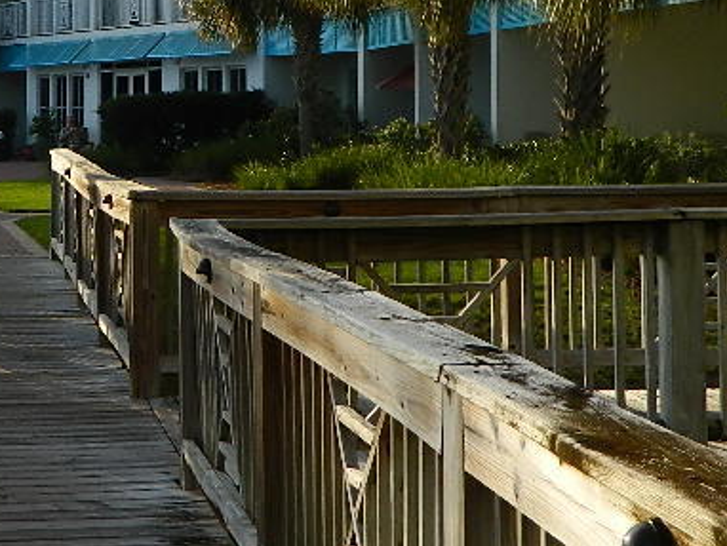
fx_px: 1744
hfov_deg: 22.5
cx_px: -29
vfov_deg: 17.4
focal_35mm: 83
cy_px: 15
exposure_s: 1/400
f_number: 3.2
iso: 80
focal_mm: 5.6
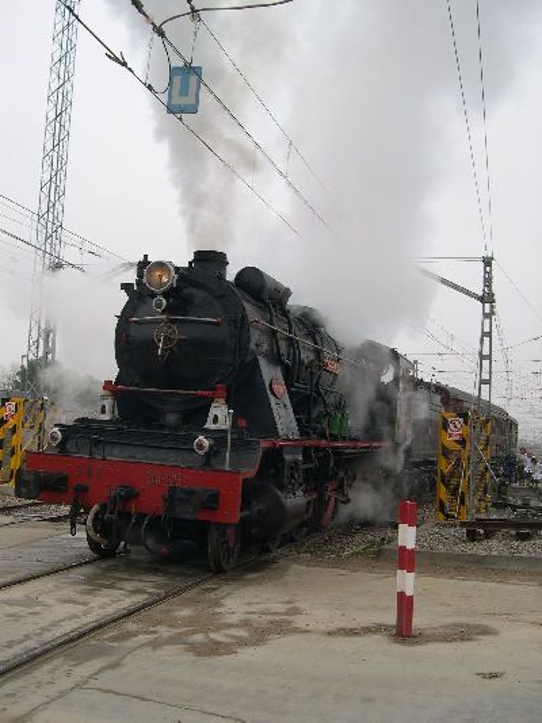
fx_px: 794
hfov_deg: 37.7
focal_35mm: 38
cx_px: 271
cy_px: 362
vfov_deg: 49.0
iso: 100
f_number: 2.8
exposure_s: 1/626
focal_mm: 8
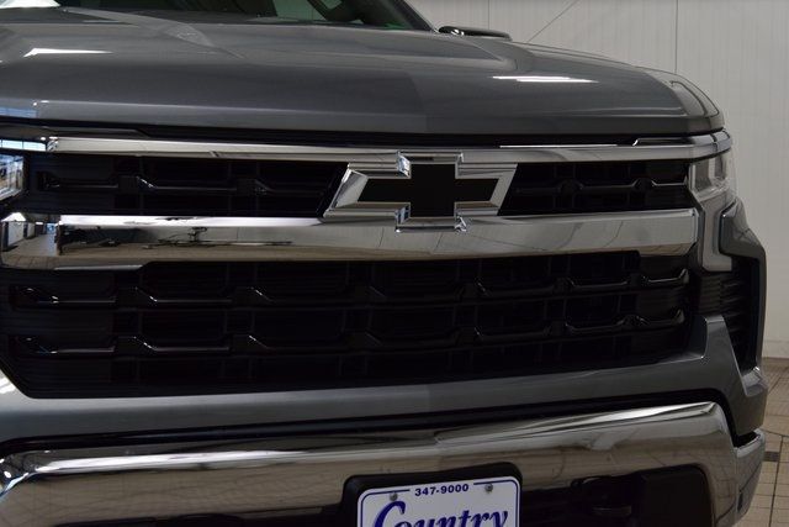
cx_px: 394
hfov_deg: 27.0
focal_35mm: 75
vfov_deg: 18.2
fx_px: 1644
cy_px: 264
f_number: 8
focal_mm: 50
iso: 1100
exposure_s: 1/60
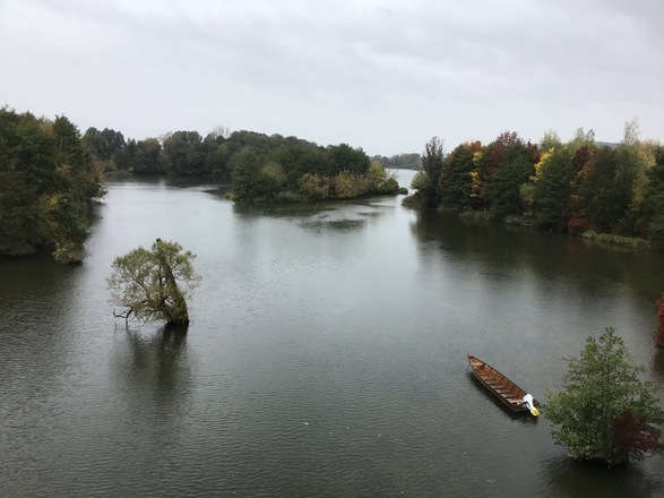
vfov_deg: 45.4
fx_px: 595
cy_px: 249
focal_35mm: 31
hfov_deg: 58.4
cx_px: 332
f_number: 2.4
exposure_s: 1/353
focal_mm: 3.3
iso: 25
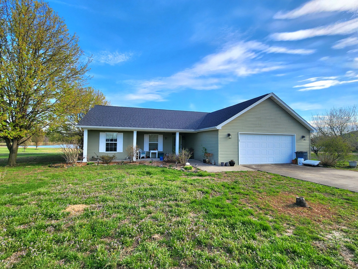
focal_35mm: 13
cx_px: 179
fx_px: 134
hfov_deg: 106.2
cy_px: 134
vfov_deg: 89.9
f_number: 2.2
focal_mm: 2.2
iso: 50
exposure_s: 1/1429
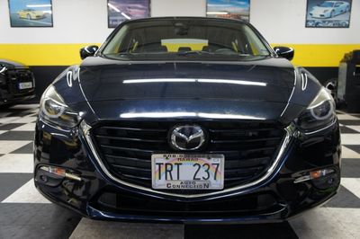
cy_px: 120
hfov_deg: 59.5
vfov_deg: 41.6
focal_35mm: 32
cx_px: 180
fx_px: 315
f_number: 4
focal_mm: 21
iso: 500
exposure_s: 1/40
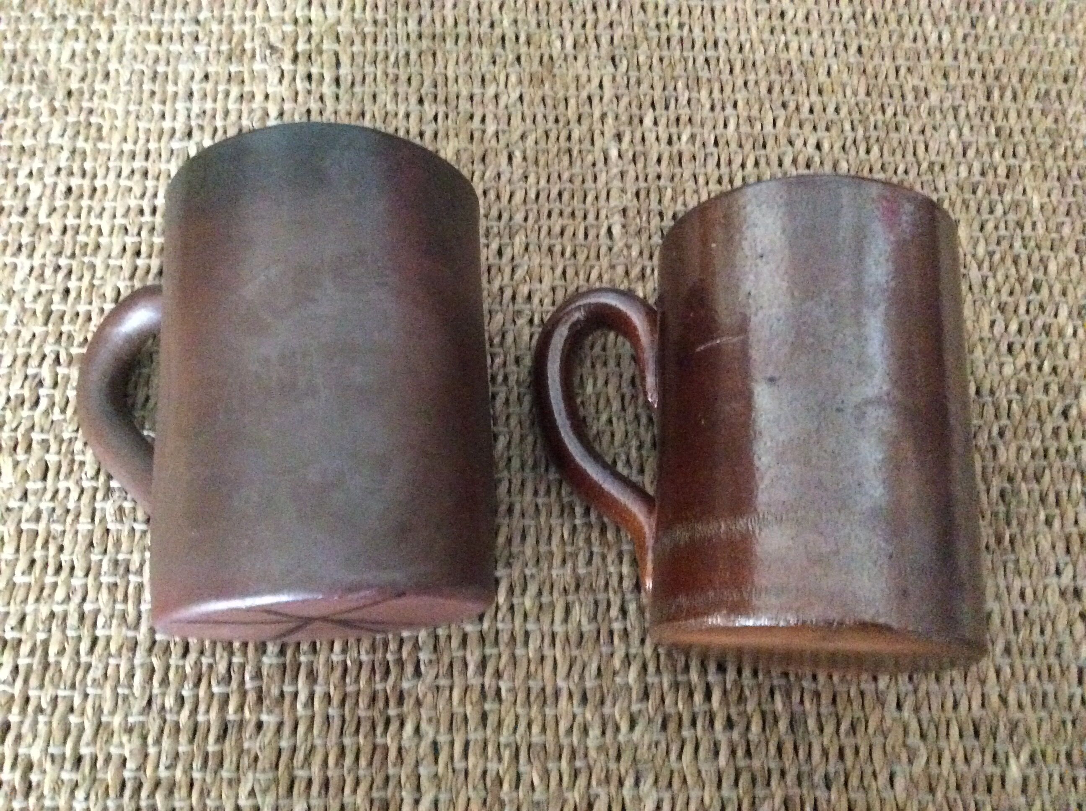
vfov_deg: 44.1
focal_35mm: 32
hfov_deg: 56.9
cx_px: 543
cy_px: 406
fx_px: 1002
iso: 800
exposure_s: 1/17
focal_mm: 3.3
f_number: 2.4
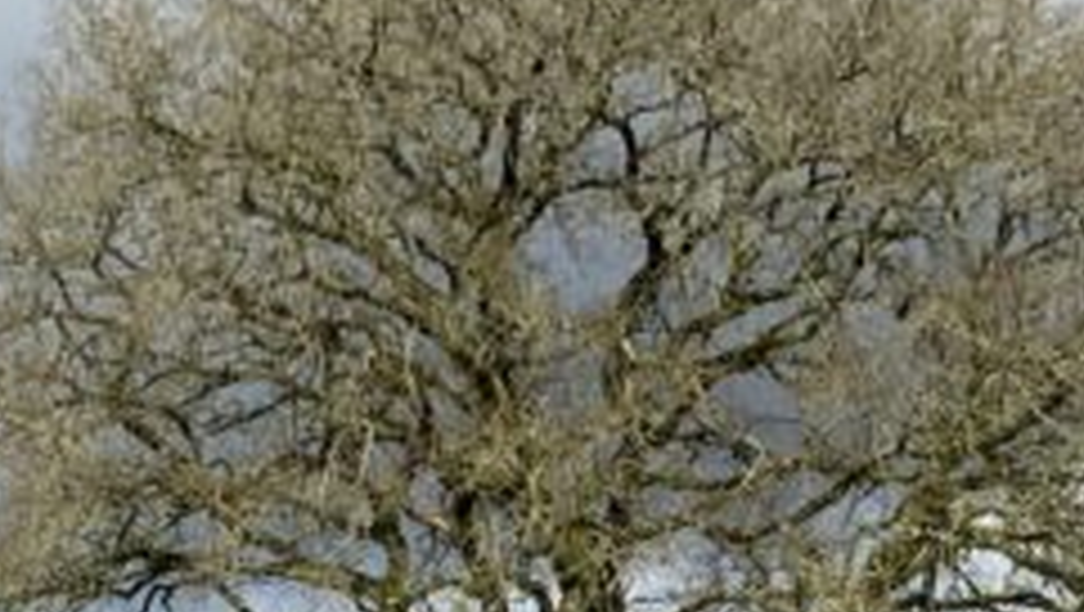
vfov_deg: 8.4
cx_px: 225
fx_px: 3855
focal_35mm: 134
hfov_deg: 15.9
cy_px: 1390
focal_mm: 3
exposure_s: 1/1675
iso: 16
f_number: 1.8
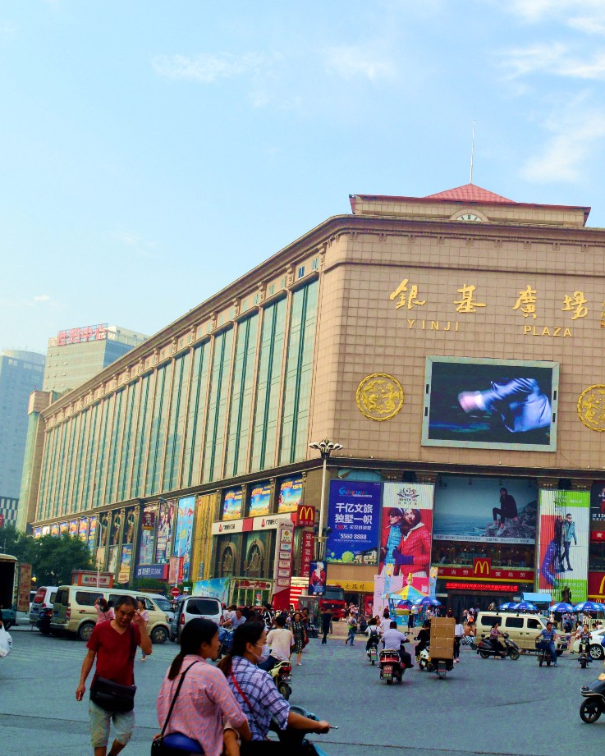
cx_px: 489
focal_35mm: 44
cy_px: 348
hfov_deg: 33.1
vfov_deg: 42.0
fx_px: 985
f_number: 10
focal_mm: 18
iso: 360
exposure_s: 1/250
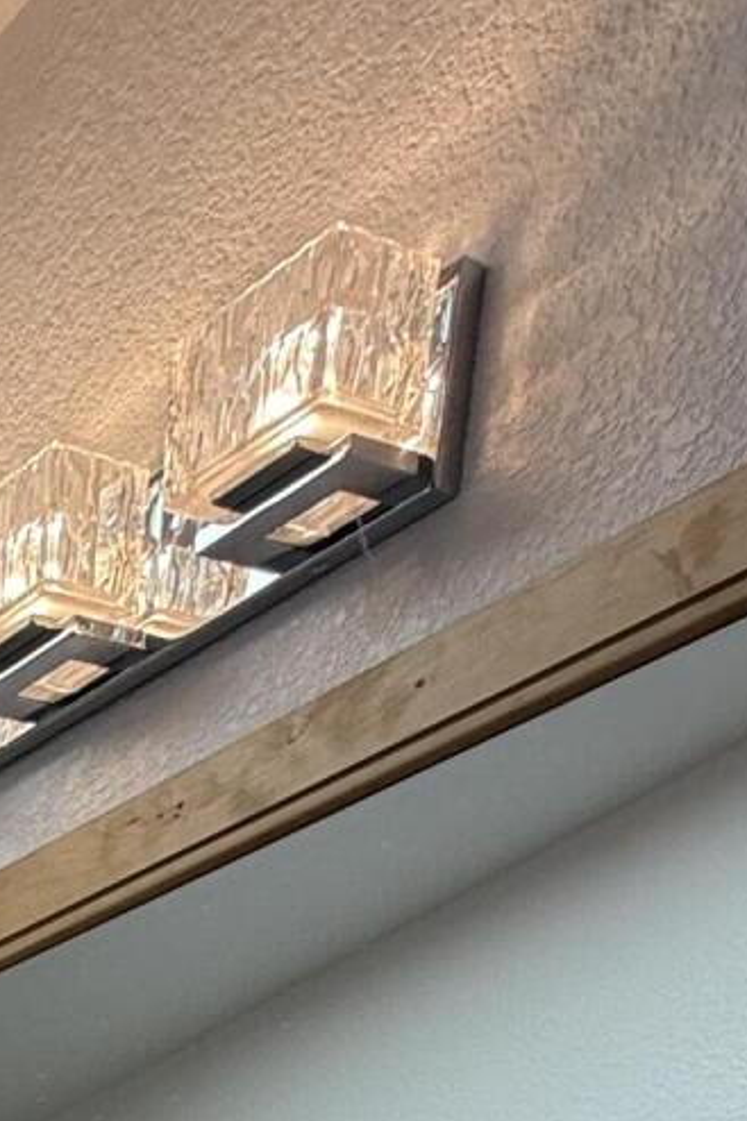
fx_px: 1838
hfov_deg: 16.5
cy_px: 2049
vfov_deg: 21.3
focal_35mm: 59
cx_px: -804
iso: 80
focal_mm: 2.22
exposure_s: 1/120
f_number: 2.2
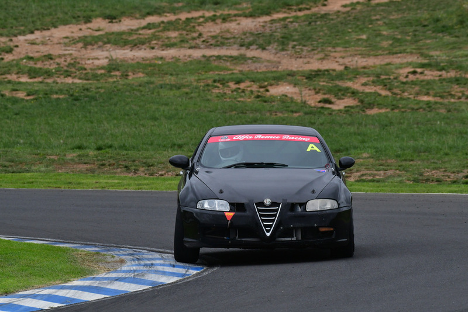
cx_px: 234
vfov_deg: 2.4
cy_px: 156
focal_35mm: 585
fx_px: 7607
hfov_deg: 3.5
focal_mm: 390
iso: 1000
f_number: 11
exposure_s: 1/640
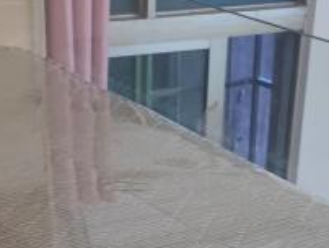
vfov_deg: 14.9
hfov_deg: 20.6
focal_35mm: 95
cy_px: 328
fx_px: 904
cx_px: 173
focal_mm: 6.78
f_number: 1.85
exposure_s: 1/50
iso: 263
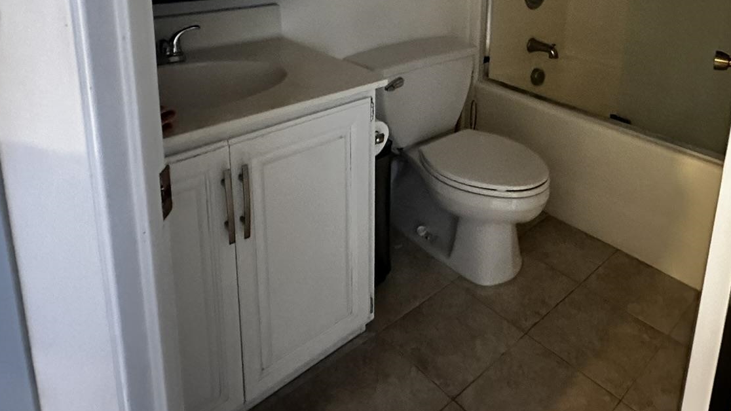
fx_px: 543
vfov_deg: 38.0
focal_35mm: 28
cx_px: 472
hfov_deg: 66.5
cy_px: 22
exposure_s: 1/30
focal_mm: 2.22
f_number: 2.2
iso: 1250
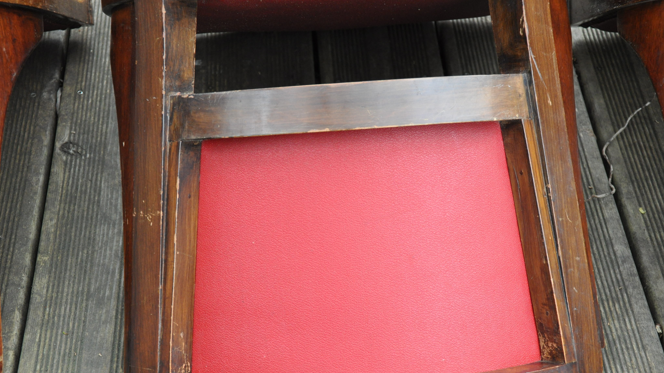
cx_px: 330
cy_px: 230
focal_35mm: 66
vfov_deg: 18.2
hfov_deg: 31.9
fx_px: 1162
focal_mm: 40
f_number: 4.8
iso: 800
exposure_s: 1/90
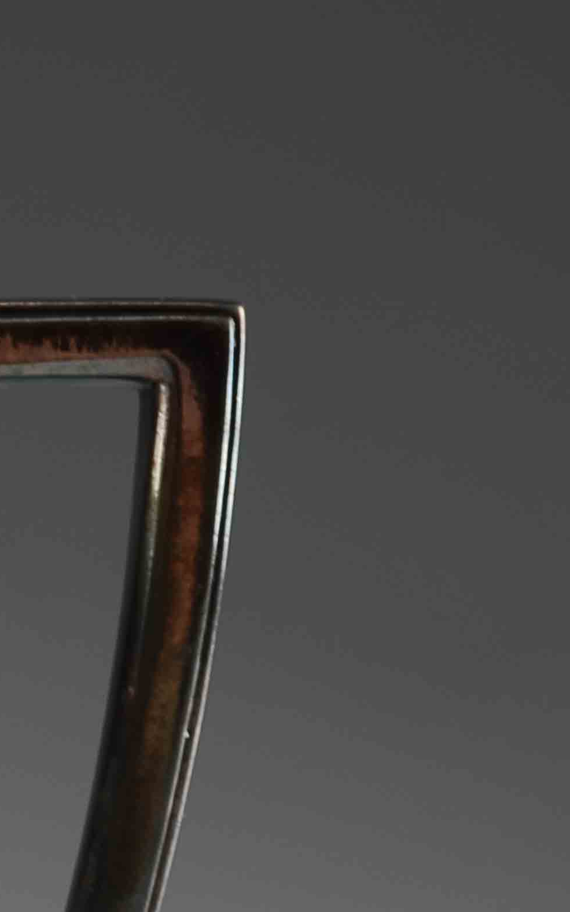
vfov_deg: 9.9
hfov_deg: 6.0
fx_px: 5217
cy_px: 838
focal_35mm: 210
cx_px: -679
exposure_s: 1/80
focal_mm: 44
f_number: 13
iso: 100
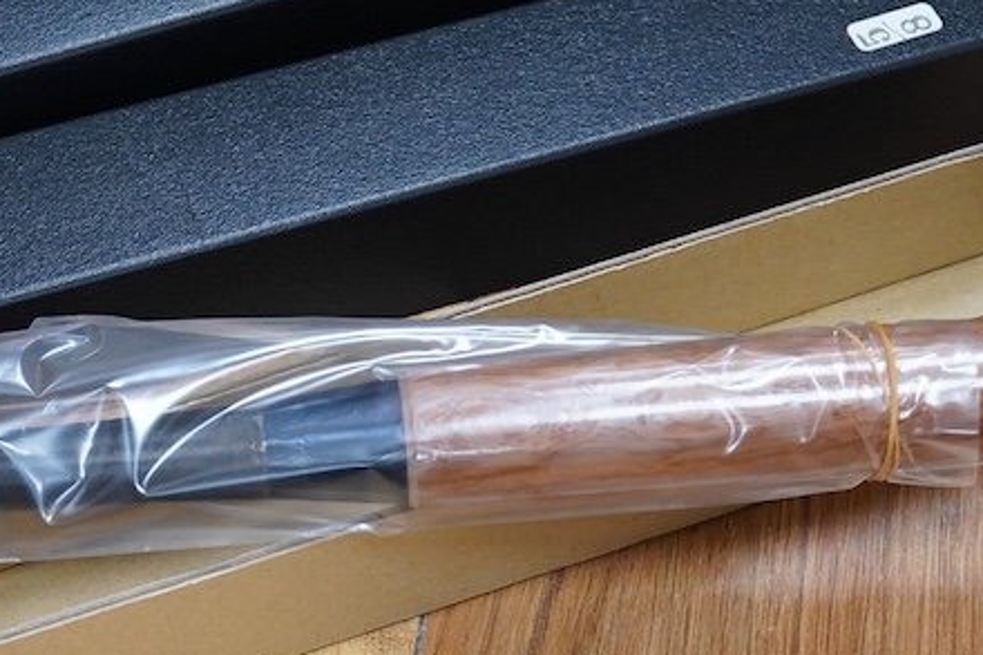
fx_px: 3139
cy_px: 255
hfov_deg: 17.5
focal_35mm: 115
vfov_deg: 11.9
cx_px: 48
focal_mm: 30
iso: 2500
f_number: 6.3
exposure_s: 1/160
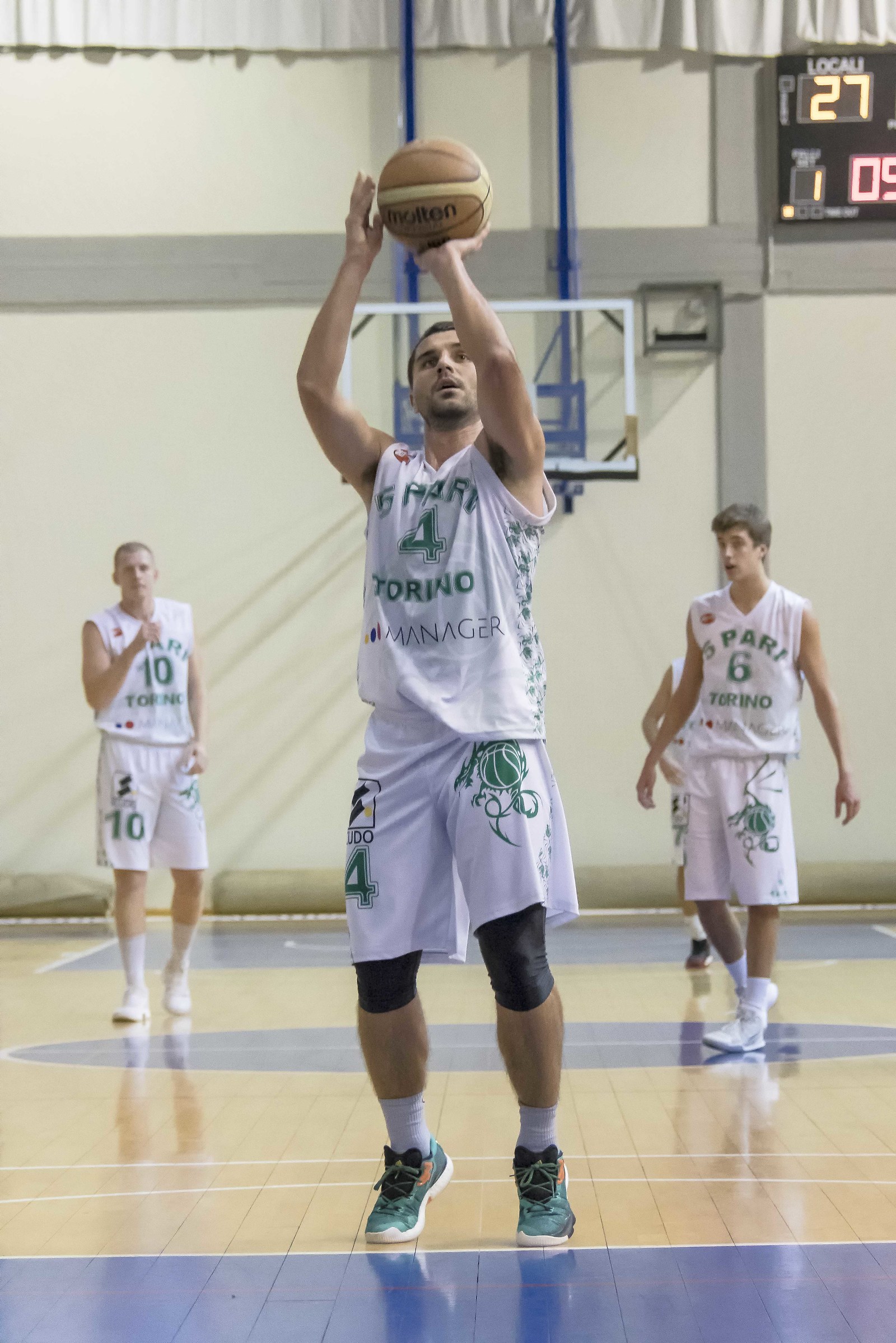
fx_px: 4816
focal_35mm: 129
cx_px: 448
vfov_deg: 15.9
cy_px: 672
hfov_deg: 10.6
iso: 6400
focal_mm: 86
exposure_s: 1/400
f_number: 5.6
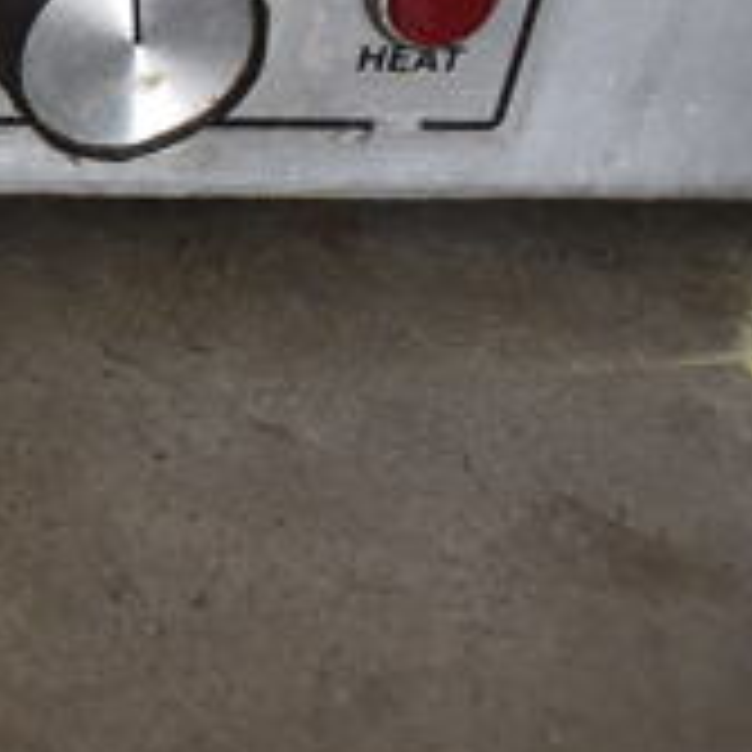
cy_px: 113
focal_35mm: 84
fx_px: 2065
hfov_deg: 16.9
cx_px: -612
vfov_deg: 20.3
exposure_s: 1/60
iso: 450
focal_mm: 18
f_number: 5.6
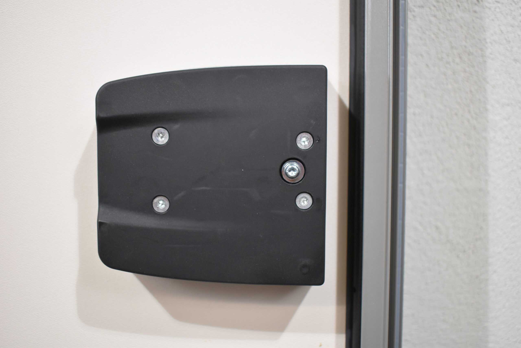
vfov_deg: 35.5
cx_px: 260
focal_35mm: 38
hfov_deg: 51.3
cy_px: 174
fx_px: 543
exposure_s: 1/125
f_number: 4
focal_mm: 25
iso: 800
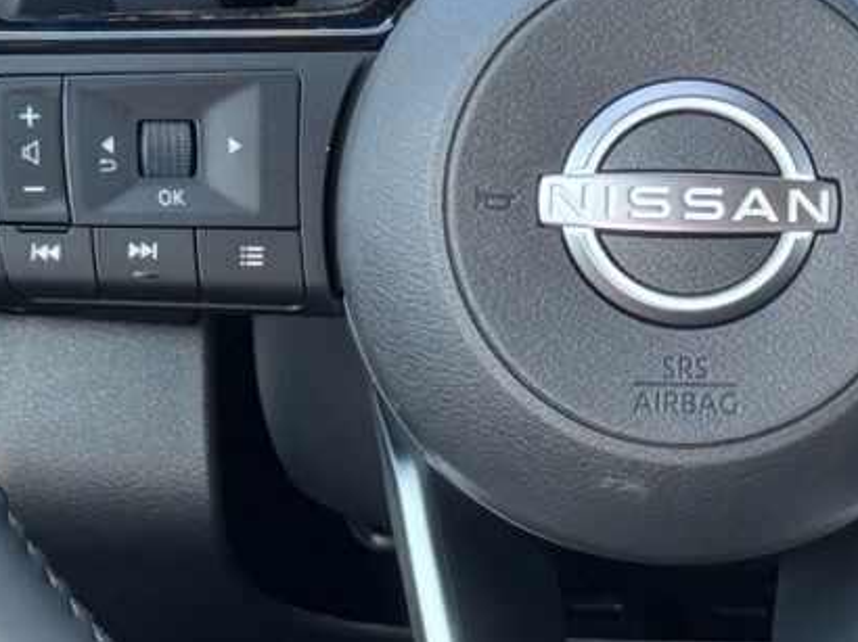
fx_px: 2973
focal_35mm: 120
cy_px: 52
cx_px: 712
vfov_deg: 12.2
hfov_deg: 16.3
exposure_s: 1/107
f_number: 1.78
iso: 100
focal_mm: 6.76
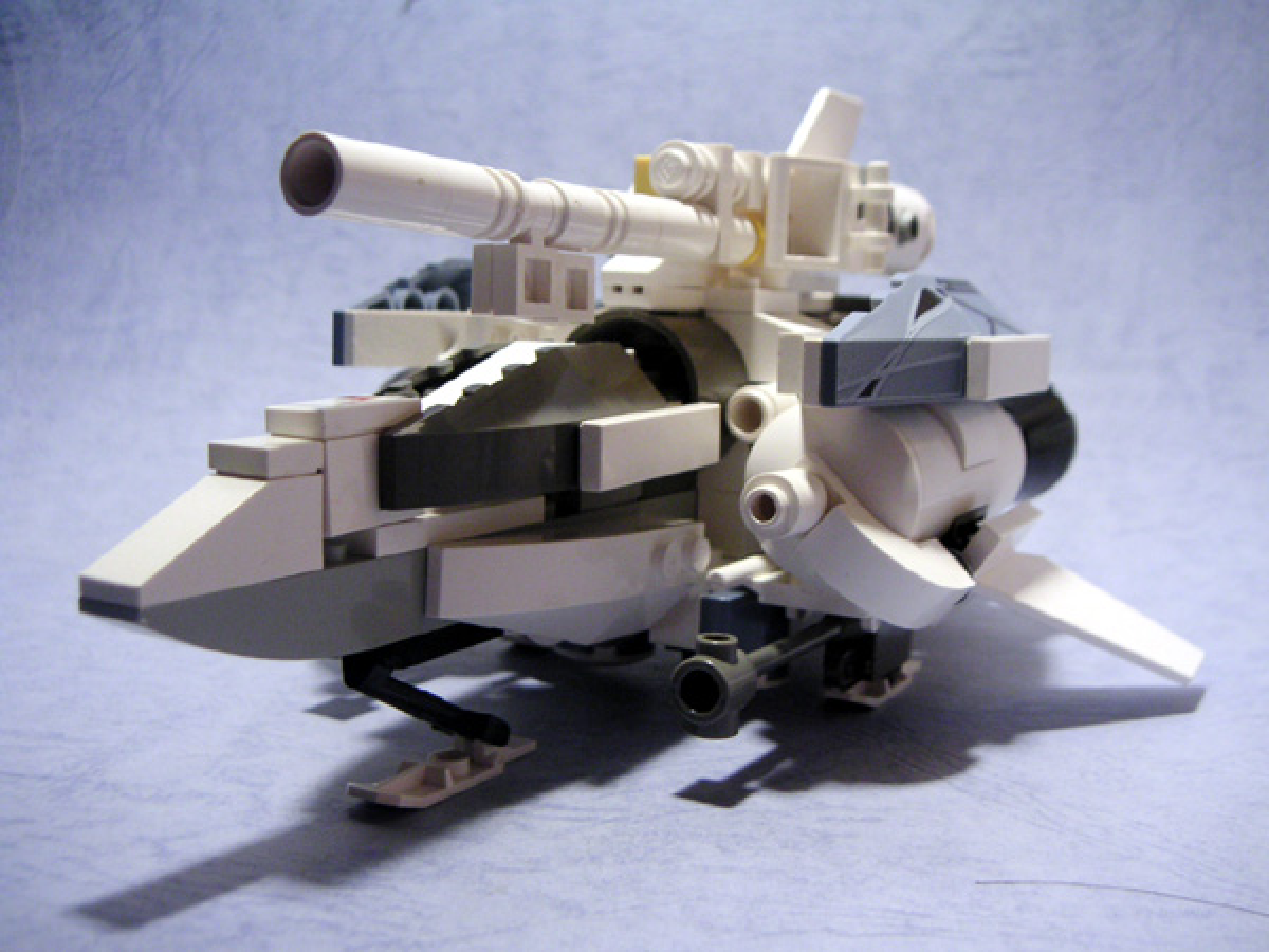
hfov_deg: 49.0
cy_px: 476
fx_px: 1393
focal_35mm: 38
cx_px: 634
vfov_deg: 37.7
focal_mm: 6
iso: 100
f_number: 2.8
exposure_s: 1/20
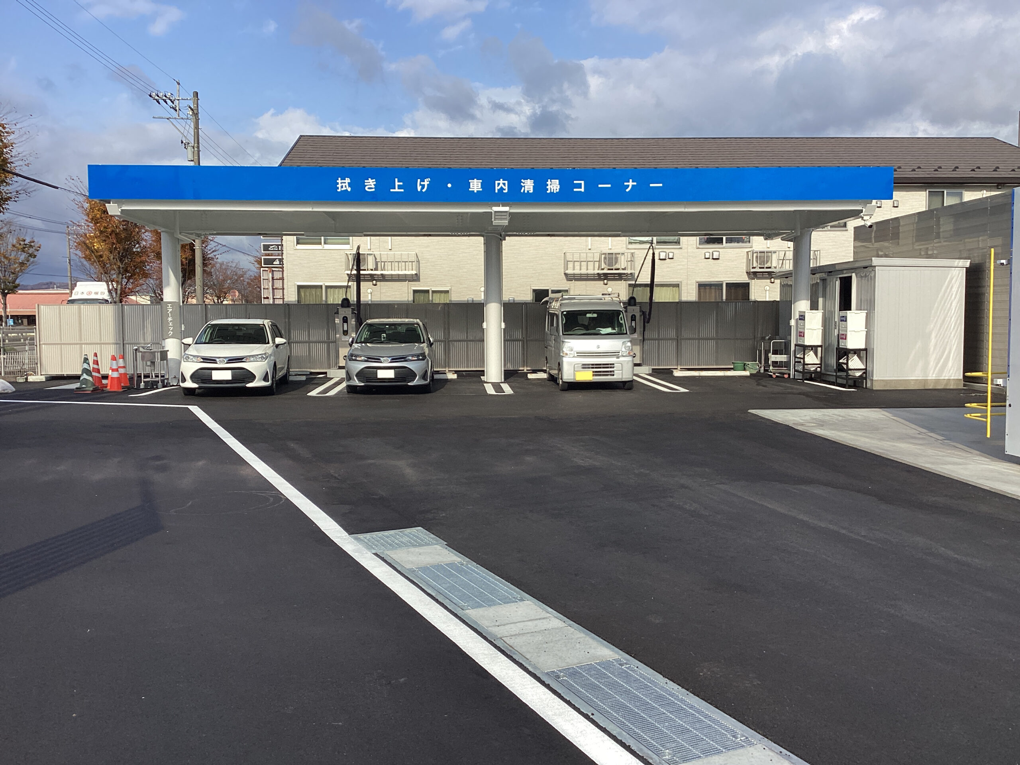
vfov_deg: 45.4
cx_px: 510
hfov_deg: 58.4
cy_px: 382
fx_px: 913
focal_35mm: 31
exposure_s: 1/1404
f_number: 2.4
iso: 25
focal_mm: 3.3
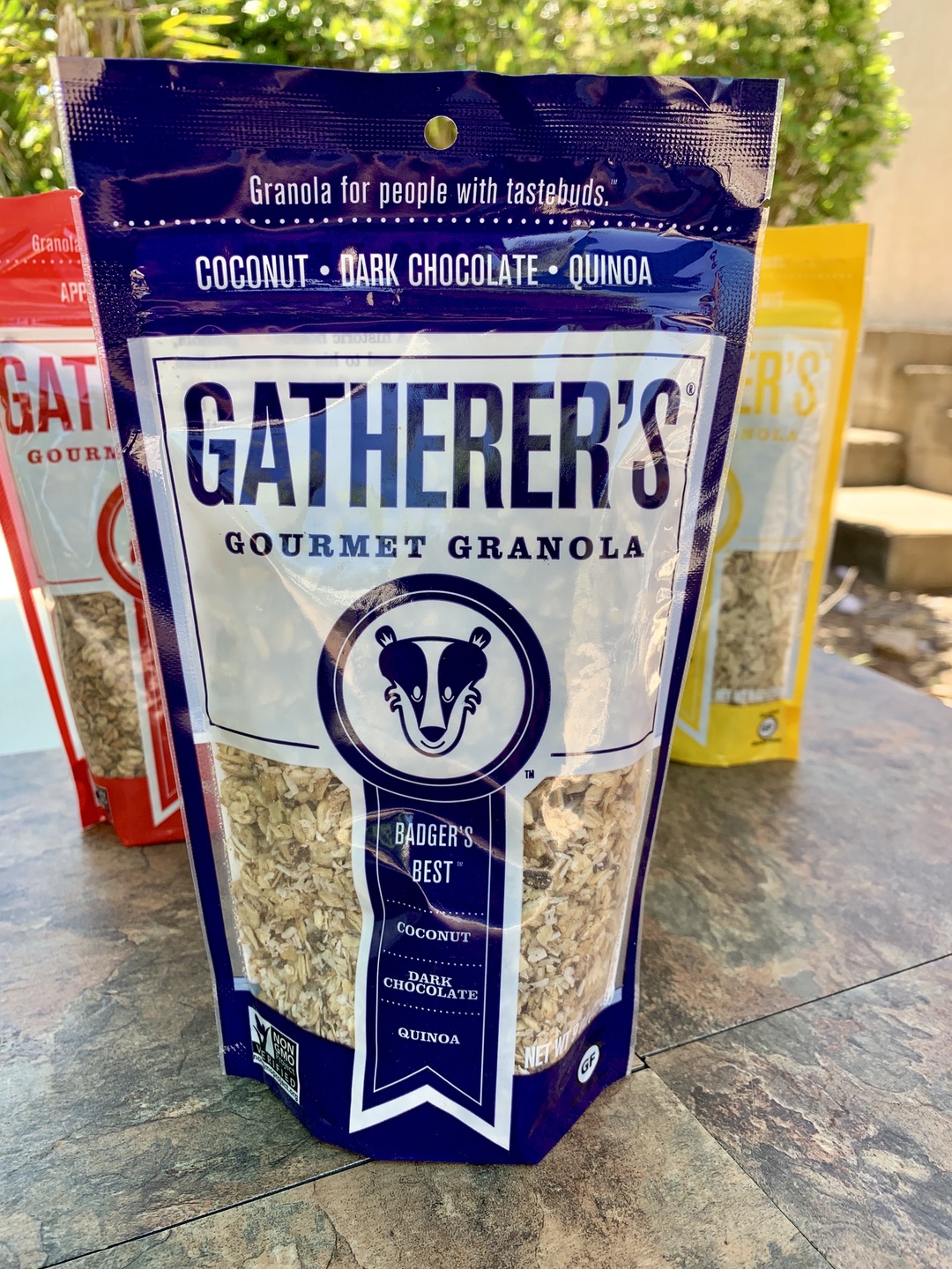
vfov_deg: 67.3
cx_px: 476
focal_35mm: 26
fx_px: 953
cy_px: 634
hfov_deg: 53.1
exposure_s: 1/276
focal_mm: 4.25
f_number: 1.8
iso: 25
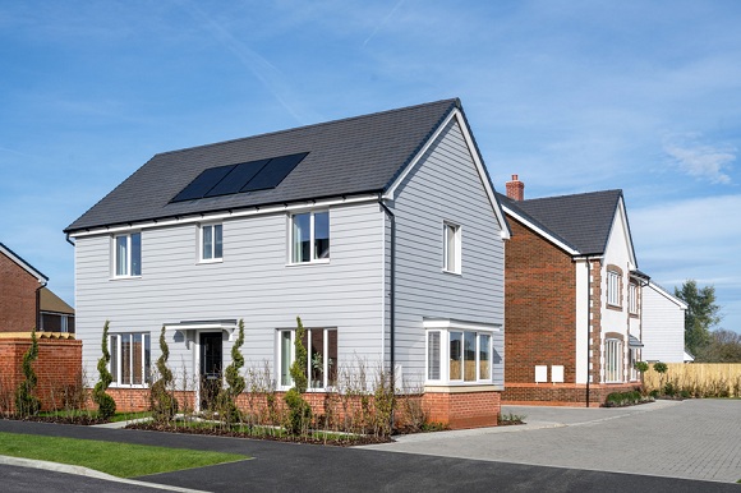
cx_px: 370
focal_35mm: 38
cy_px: 246
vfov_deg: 35.0
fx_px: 782
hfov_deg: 50.7
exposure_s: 1/320
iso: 100
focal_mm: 38
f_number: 9
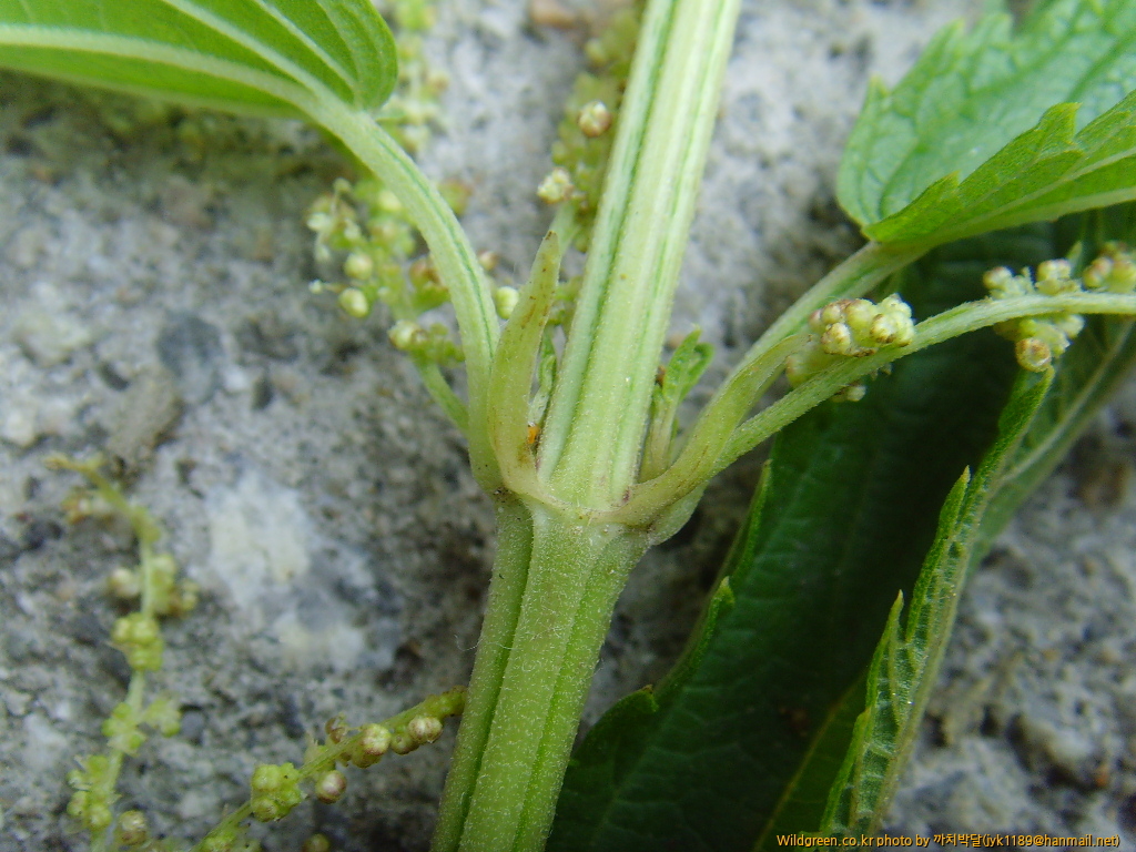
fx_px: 1280
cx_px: 568
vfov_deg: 36.8
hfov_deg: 47.9
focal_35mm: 39
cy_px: 426
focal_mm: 6.6
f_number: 3.5
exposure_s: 1/180
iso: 80
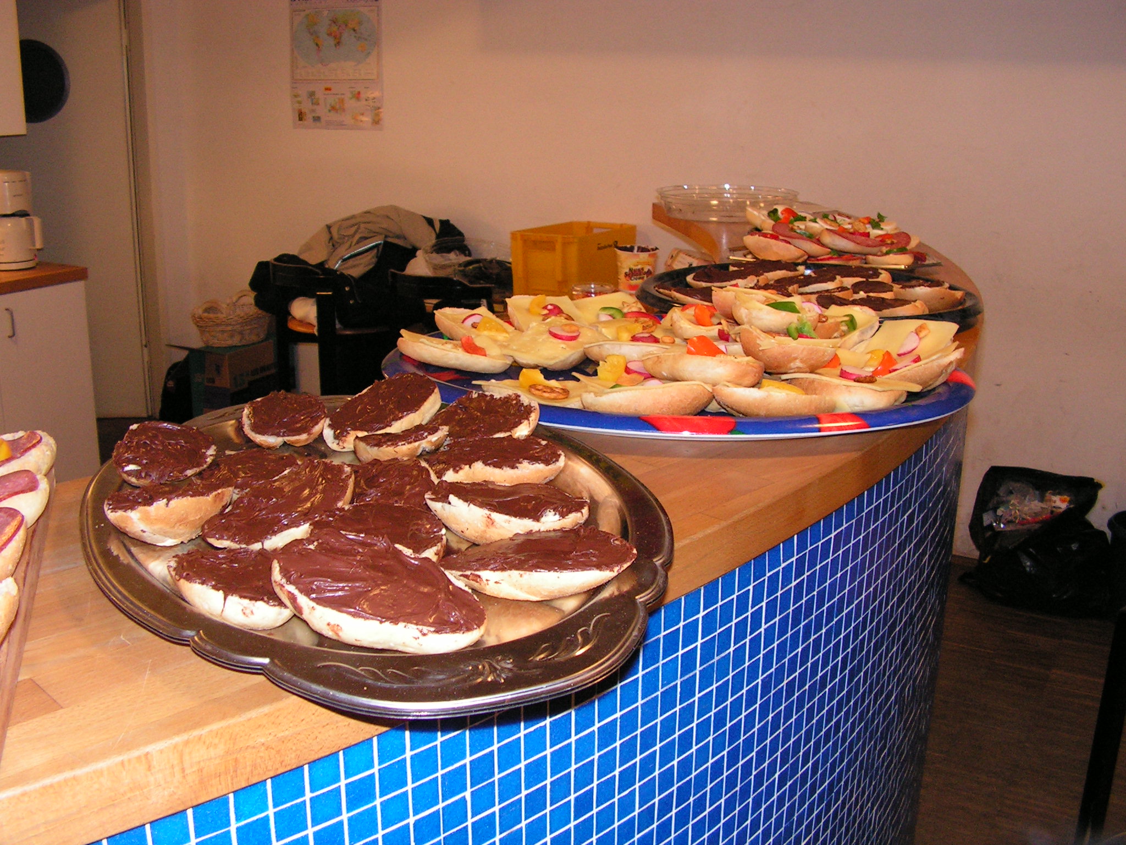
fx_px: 1171
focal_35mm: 36
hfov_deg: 51.4
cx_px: 563
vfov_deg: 39.7
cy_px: 422
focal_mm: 6
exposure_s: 1/40
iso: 200
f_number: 3.2
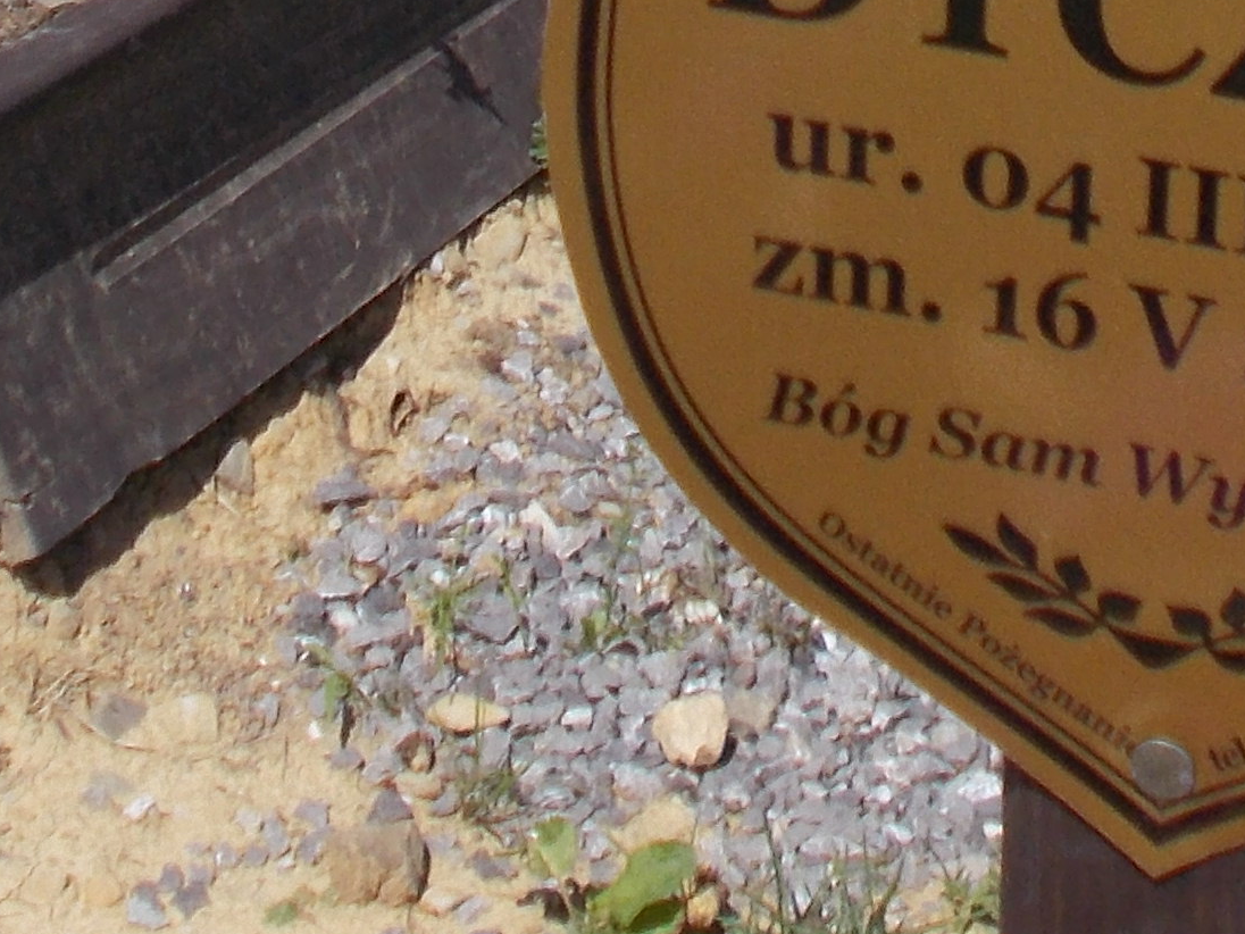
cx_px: 851
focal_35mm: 143
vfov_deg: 9.6
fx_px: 5143
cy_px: -1012
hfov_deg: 13.8
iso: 80
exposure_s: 1/160
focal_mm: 6
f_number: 9.2
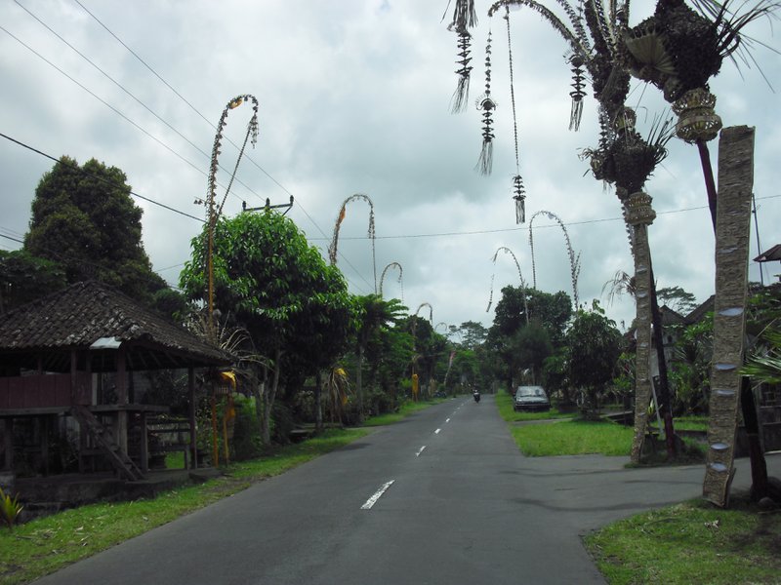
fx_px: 857
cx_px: 390
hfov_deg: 49.0
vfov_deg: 37.7
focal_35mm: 38
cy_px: 292
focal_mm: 6.2
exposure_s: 1/400
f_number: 8
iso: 100
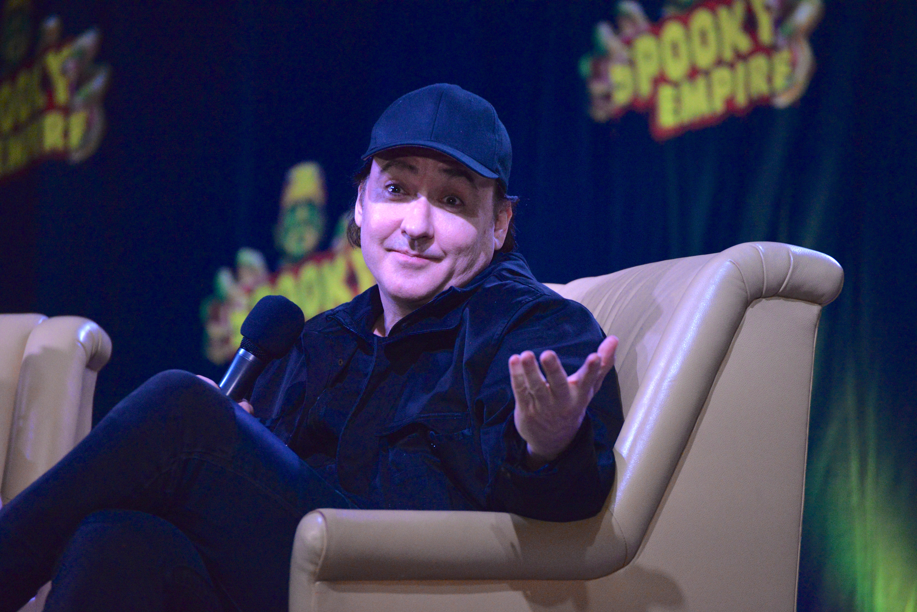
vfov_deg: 6.3
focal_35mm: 220
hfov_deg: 9.4
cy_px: 306
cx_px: 458
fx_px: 5606
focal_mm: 220
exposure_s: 1/160
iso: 4000
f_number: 5.3
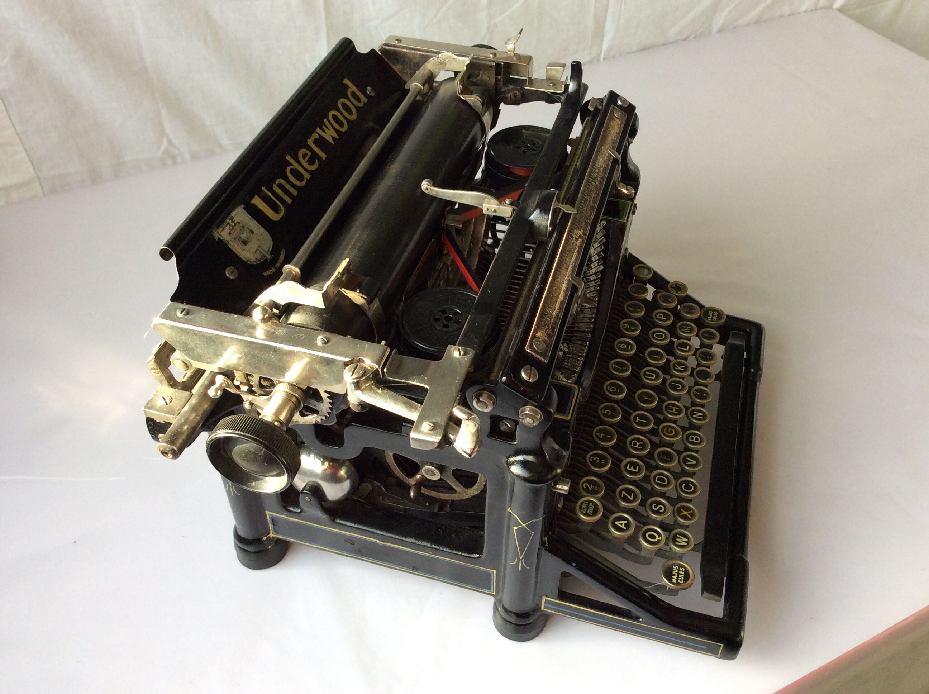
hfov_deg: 56.9
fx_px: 858
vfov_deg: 44.1
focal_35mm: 32
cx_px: 464
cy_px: 347
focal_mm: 3.3
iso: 64
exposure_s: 1/100
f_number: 2.4
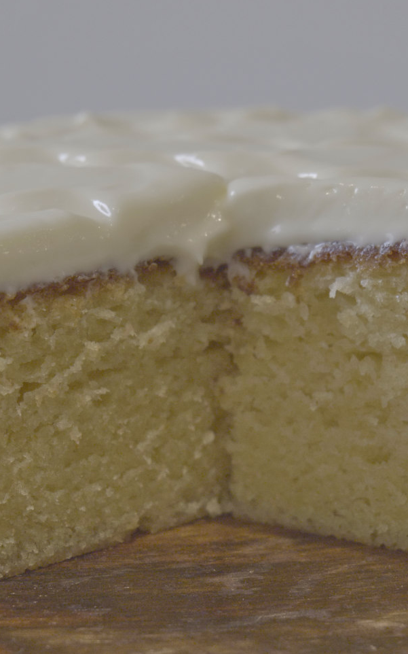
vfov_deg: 17.4
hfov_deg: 10.9
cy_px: 341
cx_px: 286
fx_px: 2136
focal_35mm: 120
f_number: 8
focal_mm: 59
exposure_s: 1/60
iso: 2000
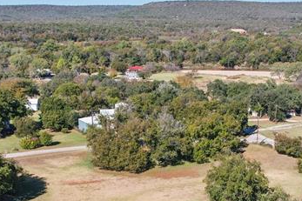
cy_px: 198
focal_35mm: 65
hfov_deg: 30.9
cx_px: 171
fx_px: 545
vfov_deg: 20.3
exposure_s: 1/2000
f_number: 2.8
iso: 120
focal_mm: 8.4
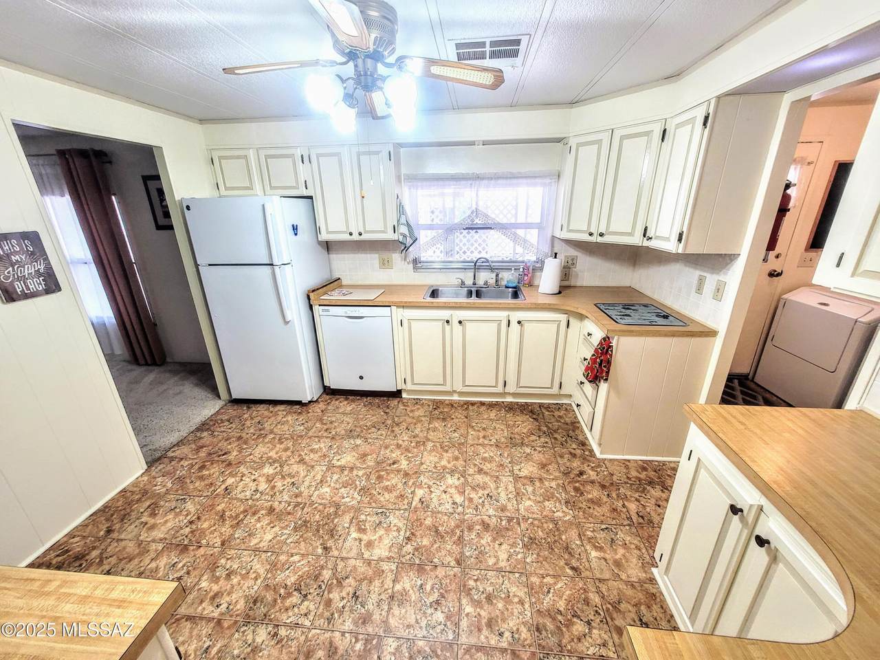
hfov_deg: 106.2
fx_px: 330
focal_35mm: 13
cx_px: 440
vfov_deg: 89.9
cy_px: 330
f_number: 2.2
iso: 64
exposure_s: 1/60
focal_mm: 1.74
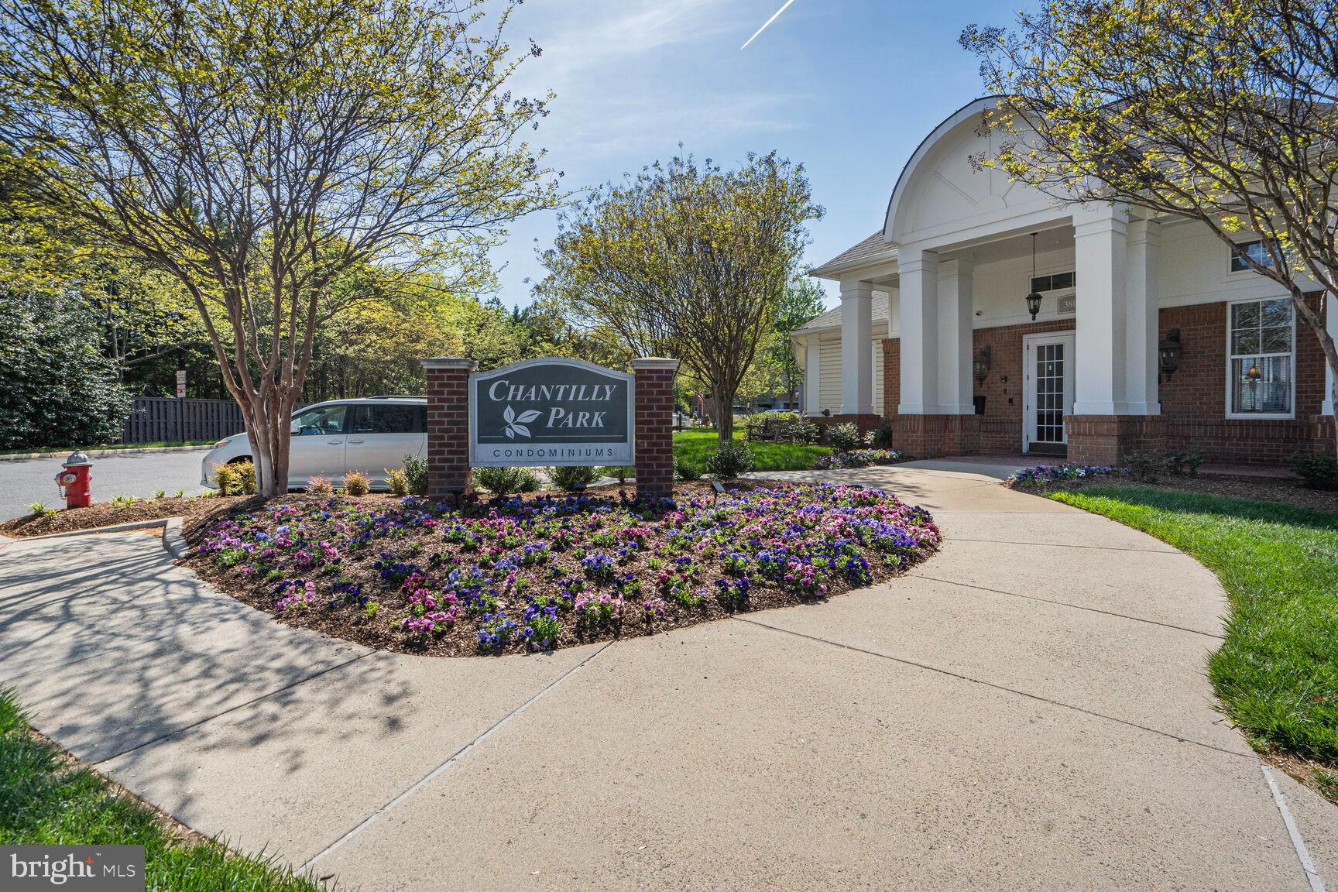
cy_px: 446
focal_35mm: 16
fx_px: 595
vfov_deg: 73.7
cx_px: 669
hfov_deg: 96.7
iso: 800
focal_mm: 16
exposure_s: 1/2000
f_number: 8
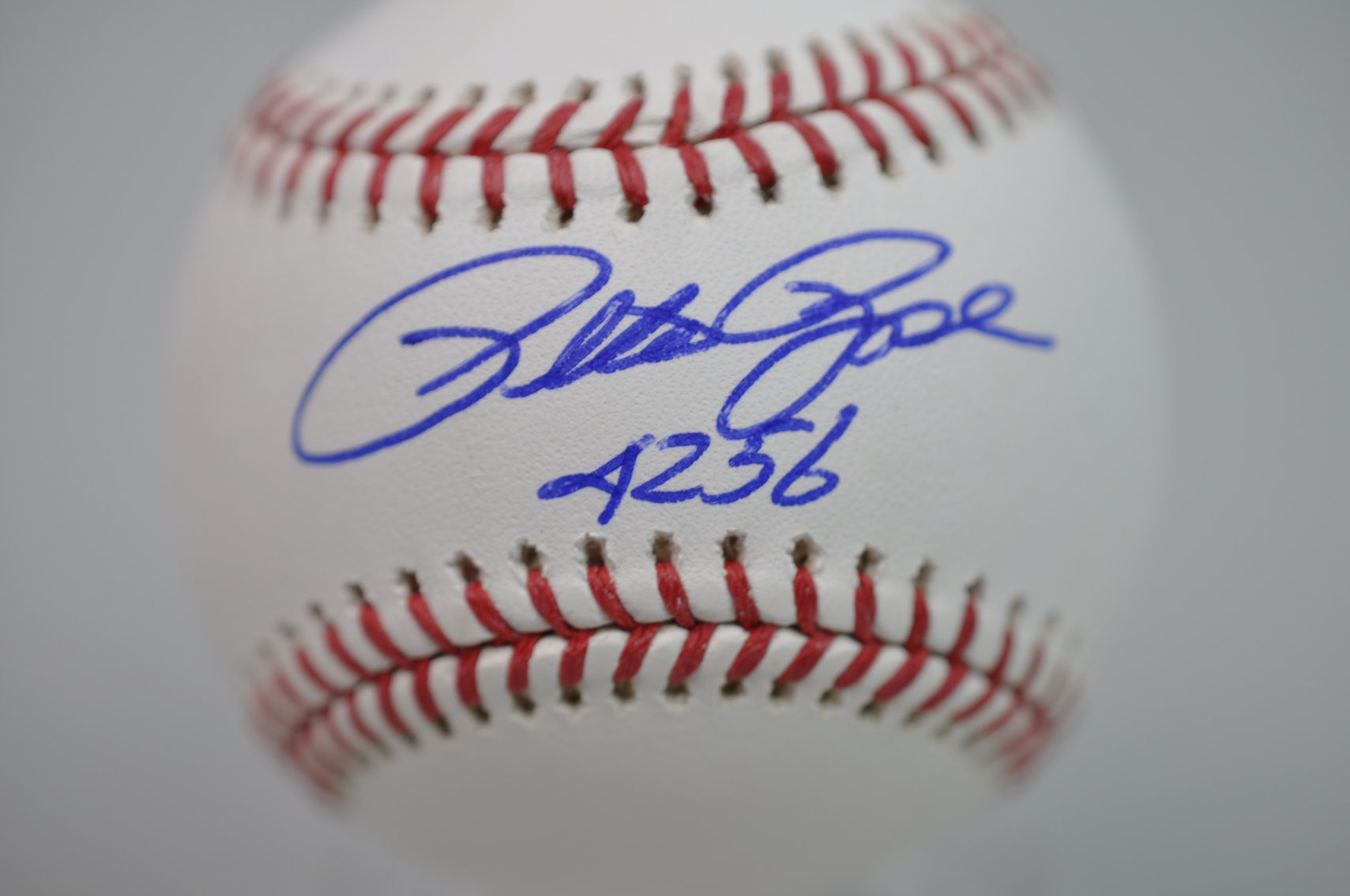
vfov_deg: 22.6
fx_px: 2247
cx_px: 675
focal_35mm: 60
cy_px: 448
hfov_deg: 33.4
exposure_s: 1/80
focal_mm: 40
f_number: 4.5
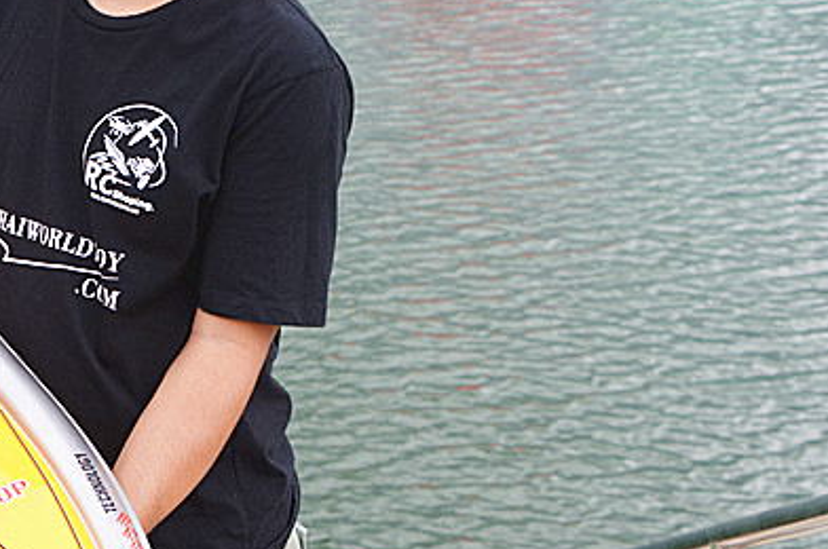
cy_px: 225
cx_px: 51
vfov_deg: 12.7
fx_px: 2457
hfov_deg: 18.7
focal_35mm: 107
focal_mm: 35
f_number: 5
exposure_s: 1/100
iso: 100
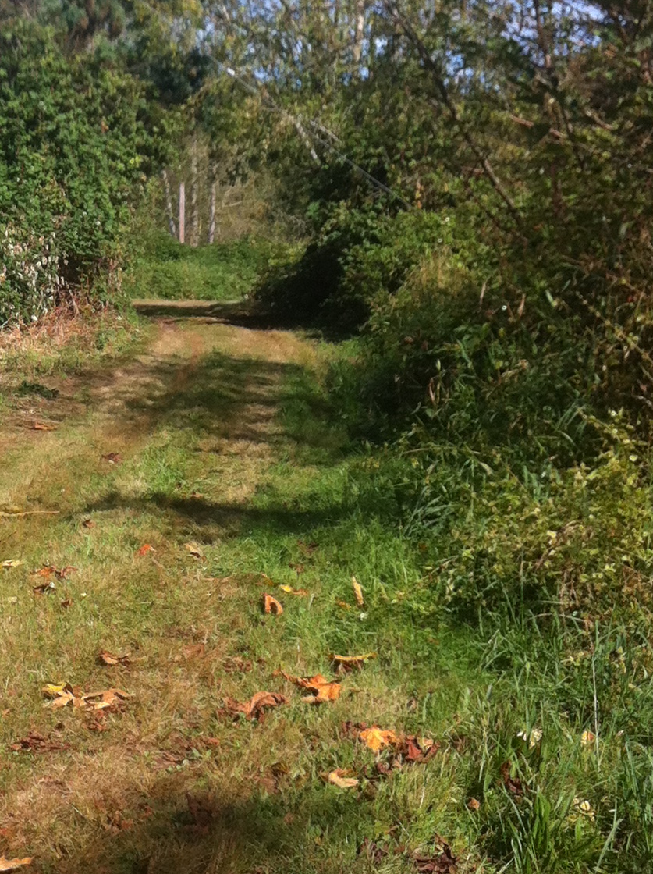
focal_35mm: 81
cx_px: -12
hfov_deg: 17.7
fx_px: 2042
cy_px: 246
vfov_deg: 24.0
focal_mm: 3.85
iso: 80
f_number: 2.8
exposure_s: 1/815
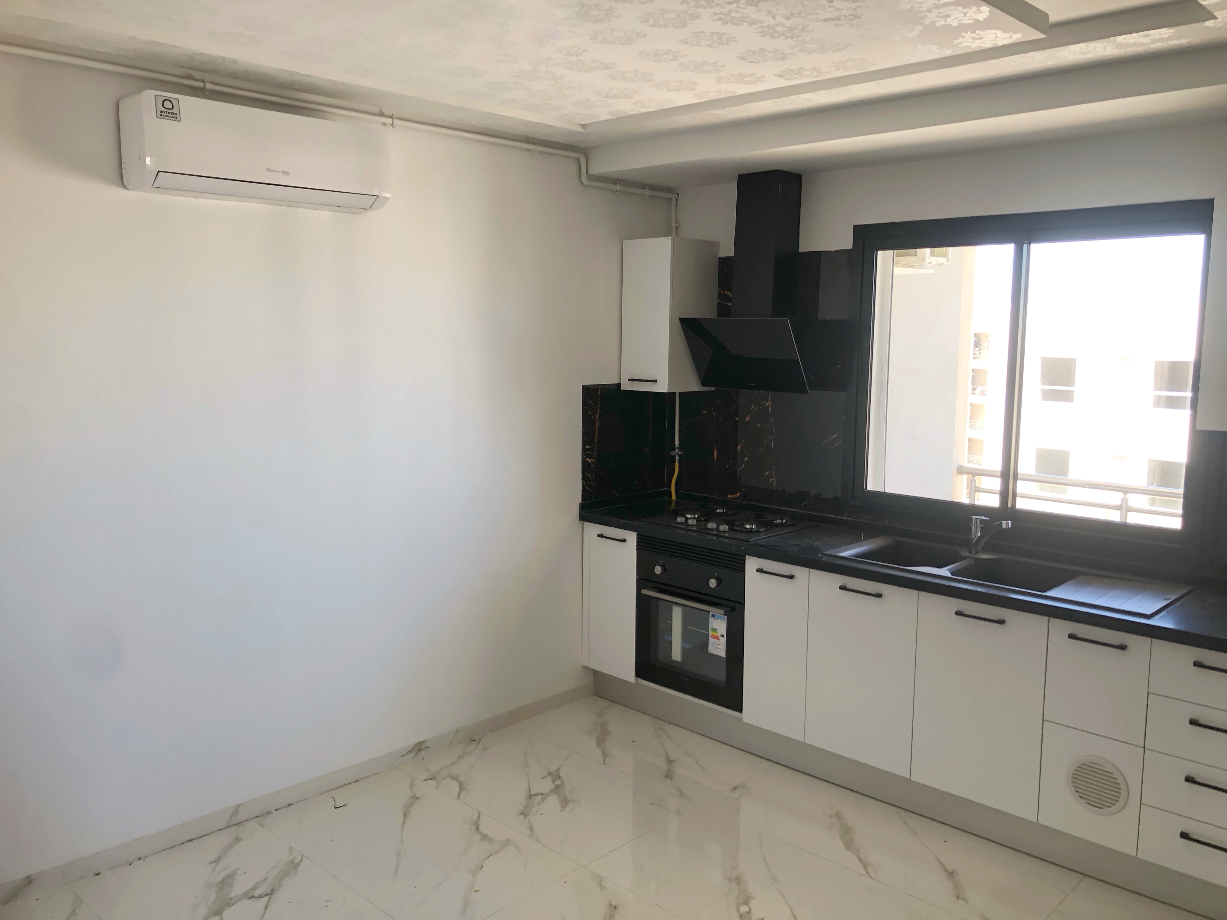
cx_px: 614
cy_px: 460
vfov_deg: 49.7
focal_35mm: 28
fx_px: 992
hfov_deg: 63.4
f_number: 1.8
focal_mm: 4
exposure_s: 1/120
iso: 50
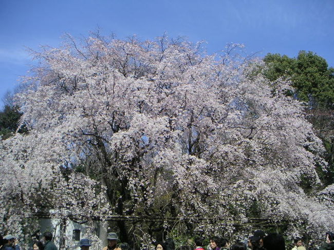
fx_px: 367
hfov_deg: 49.0
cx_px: 167
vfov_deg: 37.7
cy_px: 125
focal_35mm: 38
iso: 50
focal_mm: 6
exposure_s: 1/180
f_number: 6.7
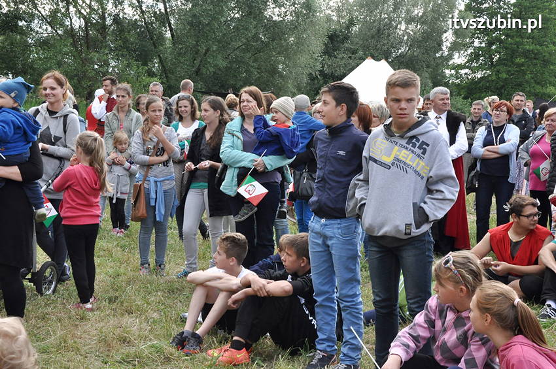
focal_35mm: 57
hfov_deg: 35.1
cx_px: 278
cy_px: 184
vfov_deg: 23.7
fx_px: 879
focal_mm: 38
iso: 1250
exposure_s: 1/160
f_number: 16
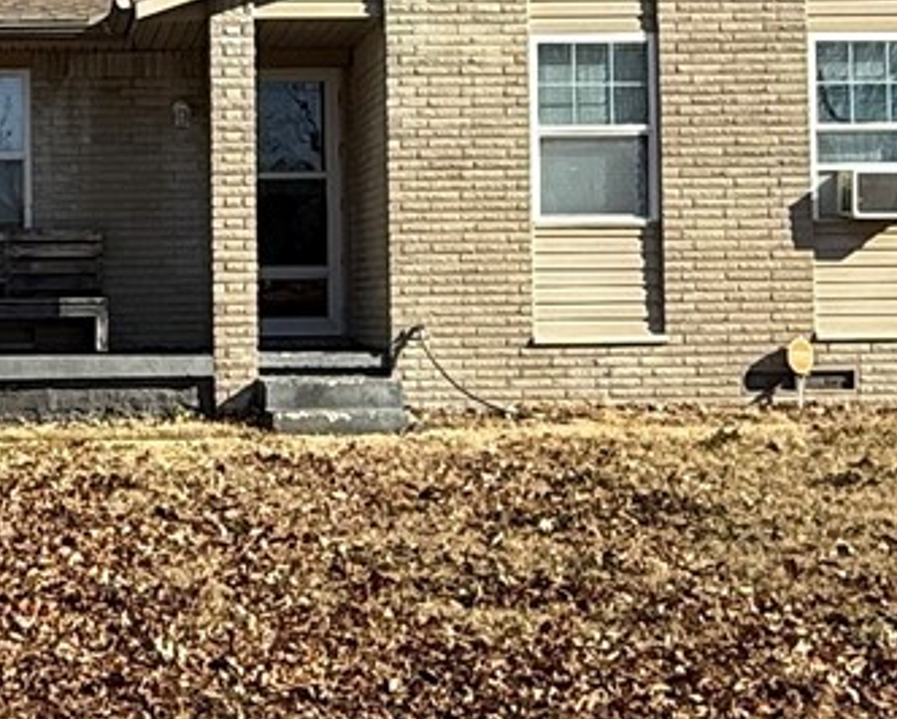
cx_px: 124
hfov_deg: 23.6
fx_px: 2099
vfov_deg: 19.4
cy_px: 276
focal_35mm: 79
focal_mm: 2.22
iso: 50
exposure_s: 1/1368
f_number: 2.2
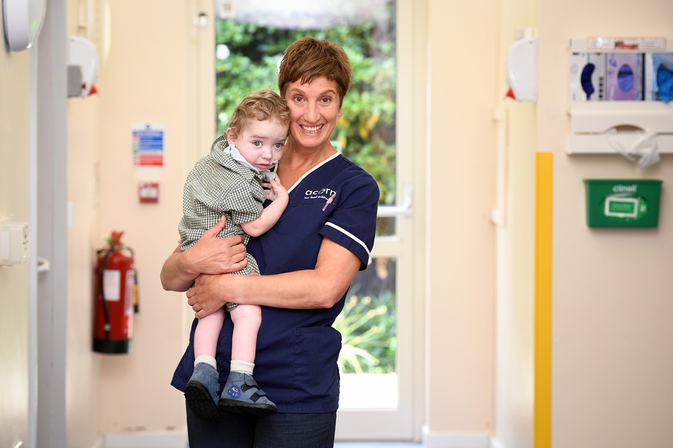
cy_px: 224
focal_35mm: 105
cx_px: 336
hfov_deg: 19.5
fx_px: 1963
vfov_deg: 13.0
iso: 800
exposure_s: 1/250
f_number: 4
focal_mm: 105
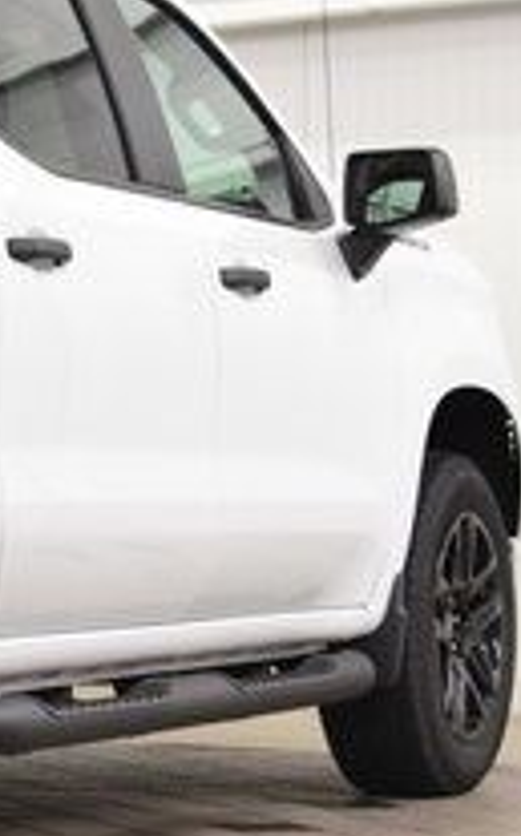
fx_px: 3769
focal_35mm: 166
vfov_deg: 12.7
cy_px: 370
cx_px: -614
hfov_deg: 7.5
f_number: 7.1
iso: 1600
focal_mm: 35
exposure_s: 1/60
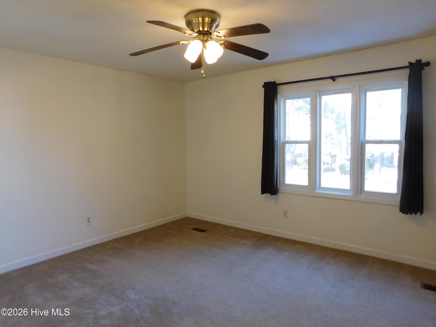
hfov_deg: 73.9
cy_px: 164
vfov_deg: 58.9
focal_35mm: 23
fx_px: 290
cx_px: 218
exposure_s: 1/30
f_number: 3
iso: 140
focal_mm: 4
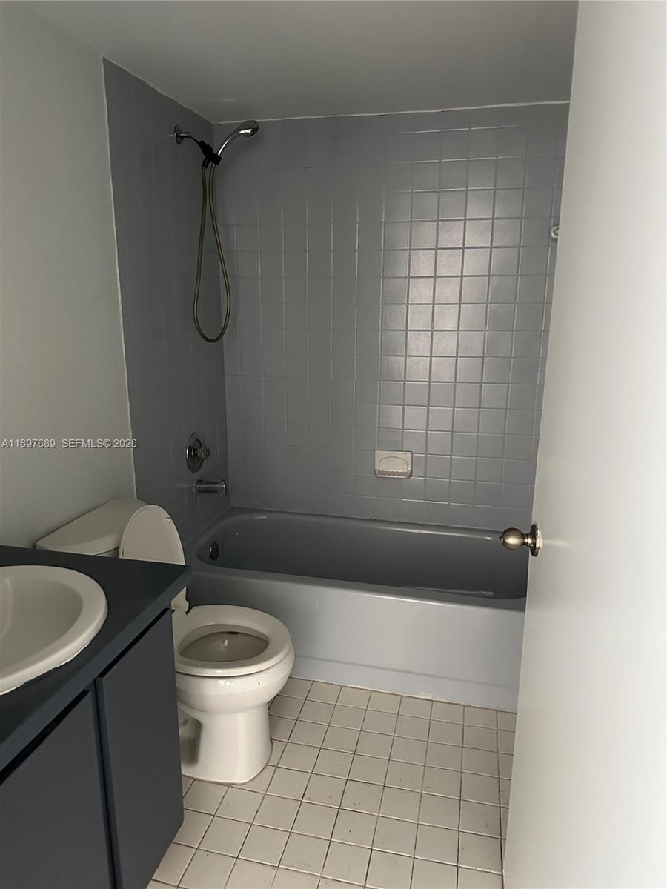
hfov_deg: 56.8
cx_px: 334
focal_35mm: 24
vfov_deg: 71.6
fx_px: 617
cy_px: 444
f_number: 1.78
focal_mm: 6.86
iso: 1000
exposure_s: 1/42
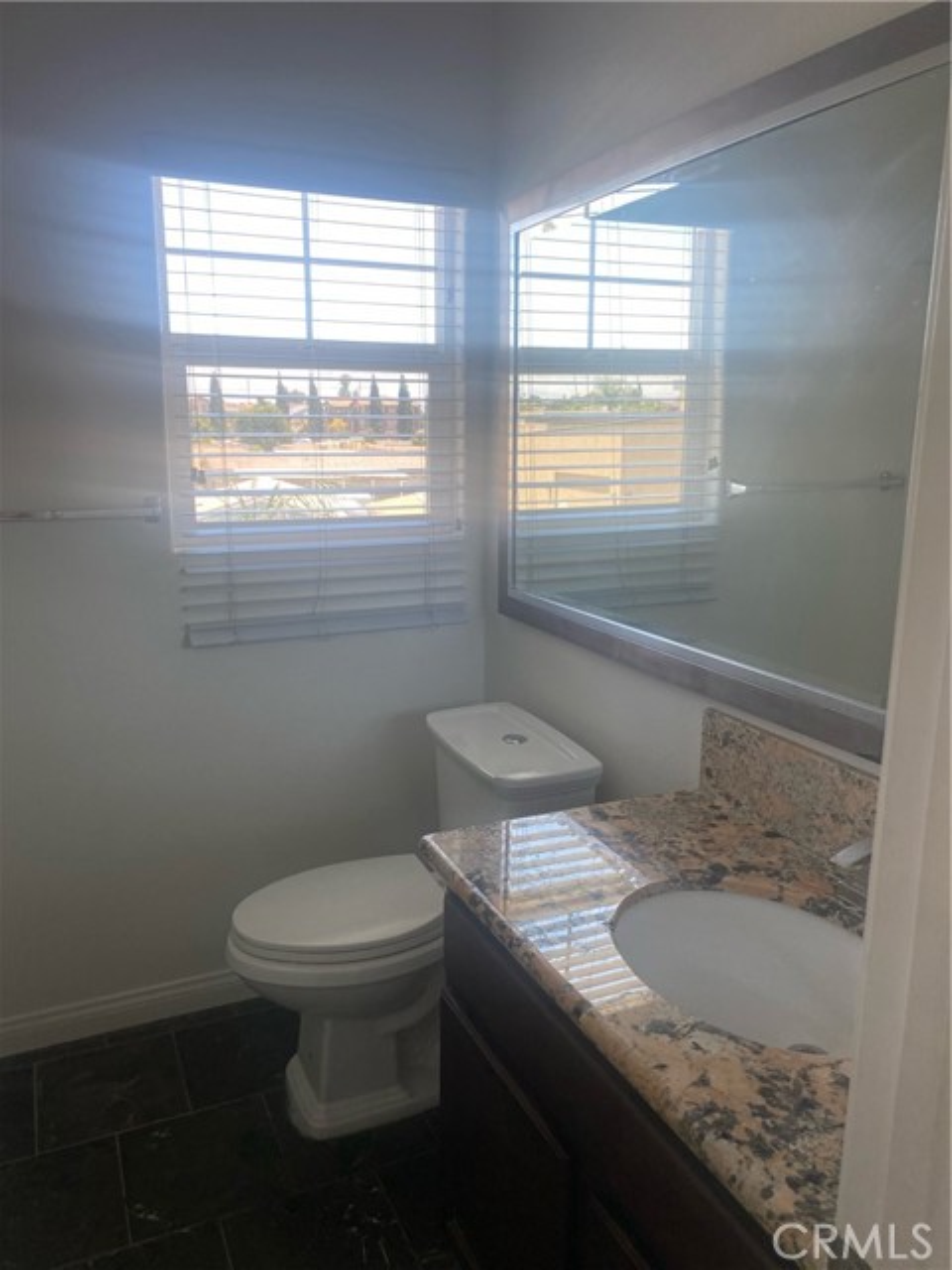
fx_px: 953
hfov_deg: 53.1
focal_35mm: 26
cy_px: 635
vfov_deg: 67.3
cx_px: 476
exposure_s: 1/122
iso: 40
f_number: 1.8
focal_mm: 4.25
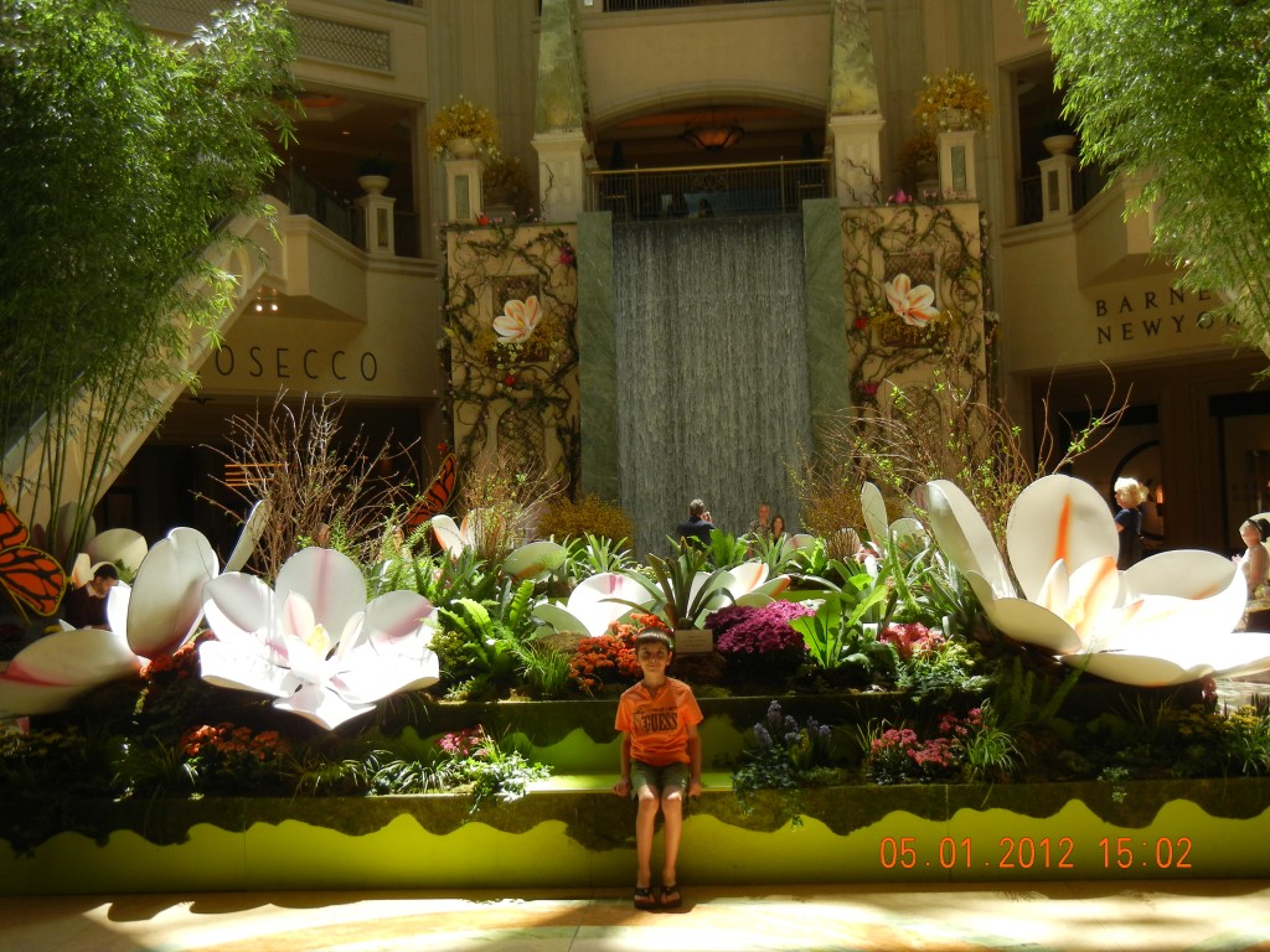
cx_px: 635
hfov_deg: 47.9
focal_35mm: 39
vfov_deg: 36.8
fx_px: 1431
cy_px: 476
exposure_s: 1/140
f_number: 3.7
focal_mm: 7.1
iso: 160
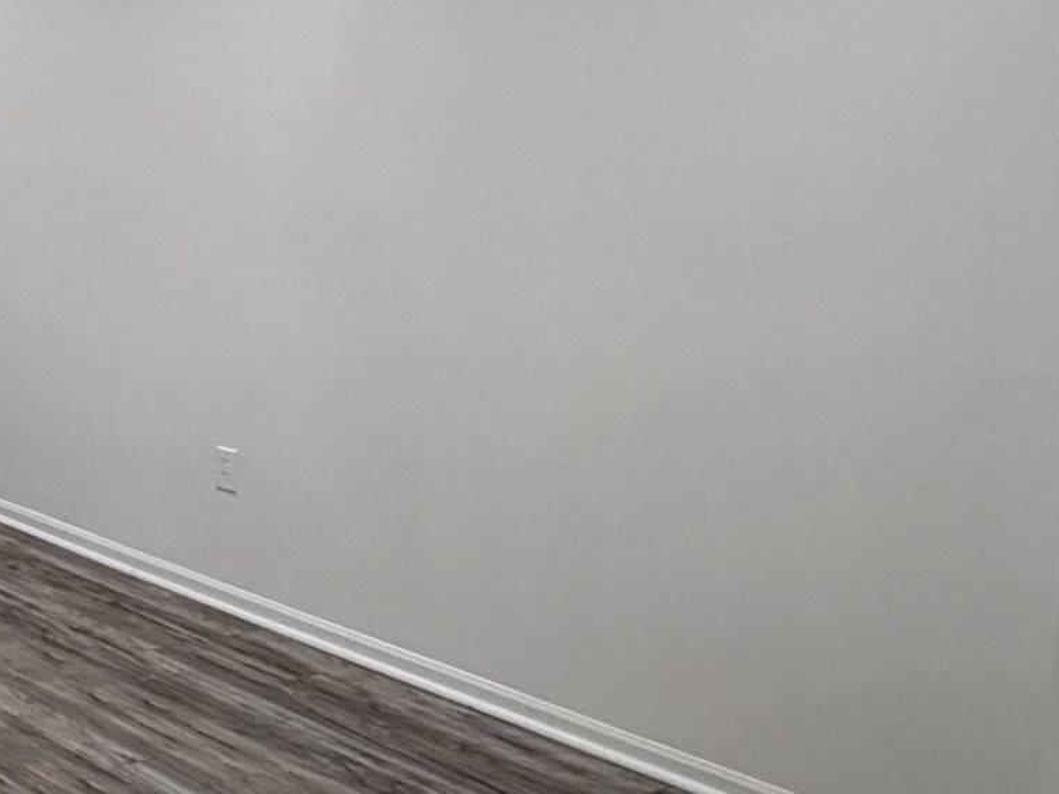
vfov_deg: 25.5
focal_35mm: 57
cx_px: -373
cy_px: 278
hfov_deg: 27.3
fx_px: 1744
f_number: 2.2
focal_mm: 2.22
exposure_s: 1/120
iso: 160
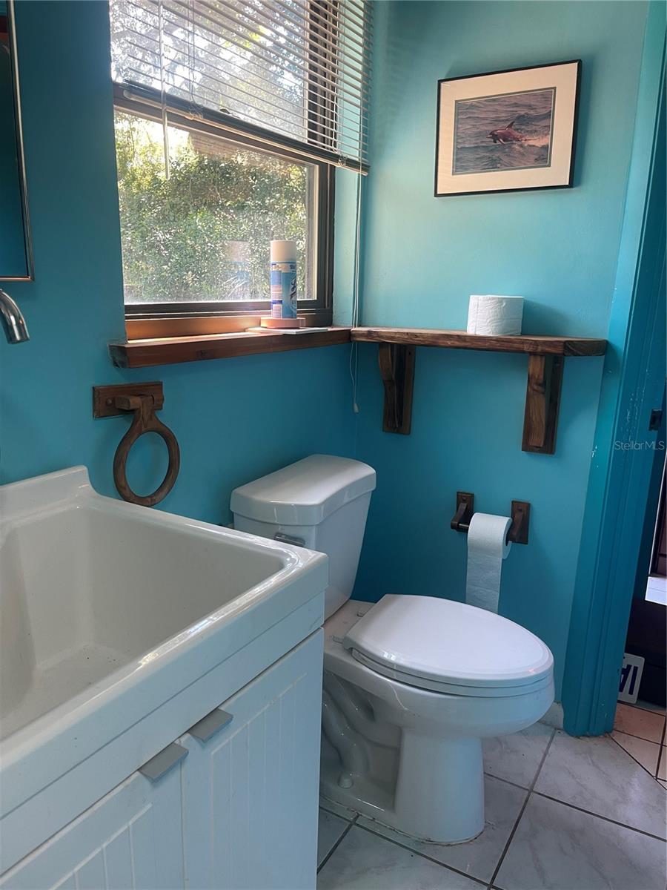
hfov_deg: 54.9
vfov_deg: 69.4
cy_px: 445
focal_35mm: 25
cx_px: 334
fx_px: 642
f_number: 1.6
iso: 80
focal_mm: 5.1
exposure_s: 1/60
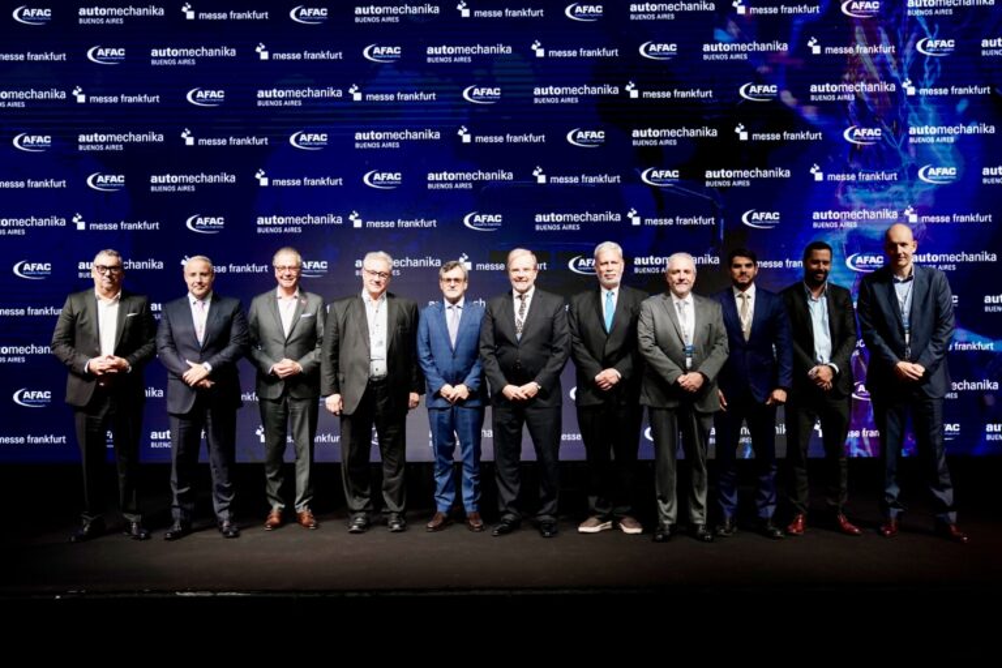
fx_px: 891
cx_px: 501
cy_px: 334
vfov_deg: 41.1
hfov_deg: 58.7
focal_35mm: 32
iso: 2000
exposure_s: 1/400
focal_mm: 32
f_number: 2.8
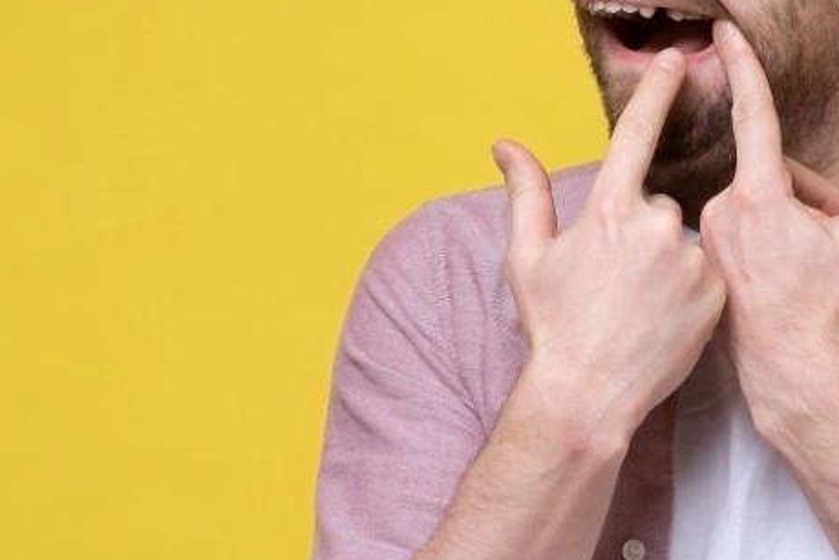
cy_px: 247
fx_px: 3099
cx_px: 771
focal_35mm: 133
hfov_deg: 15.2
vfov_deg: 10.3
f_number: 9
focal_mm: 35
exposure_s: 1/125
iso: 200
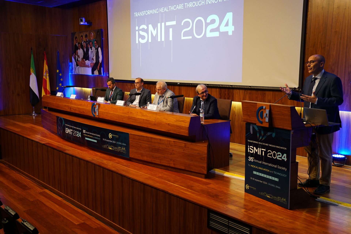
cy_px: 117
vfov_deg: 36.0
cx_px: 176
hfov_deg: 51.9
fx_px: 361
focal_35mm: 37
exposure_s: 1/160
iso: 1600
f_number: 2.8
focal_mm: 37
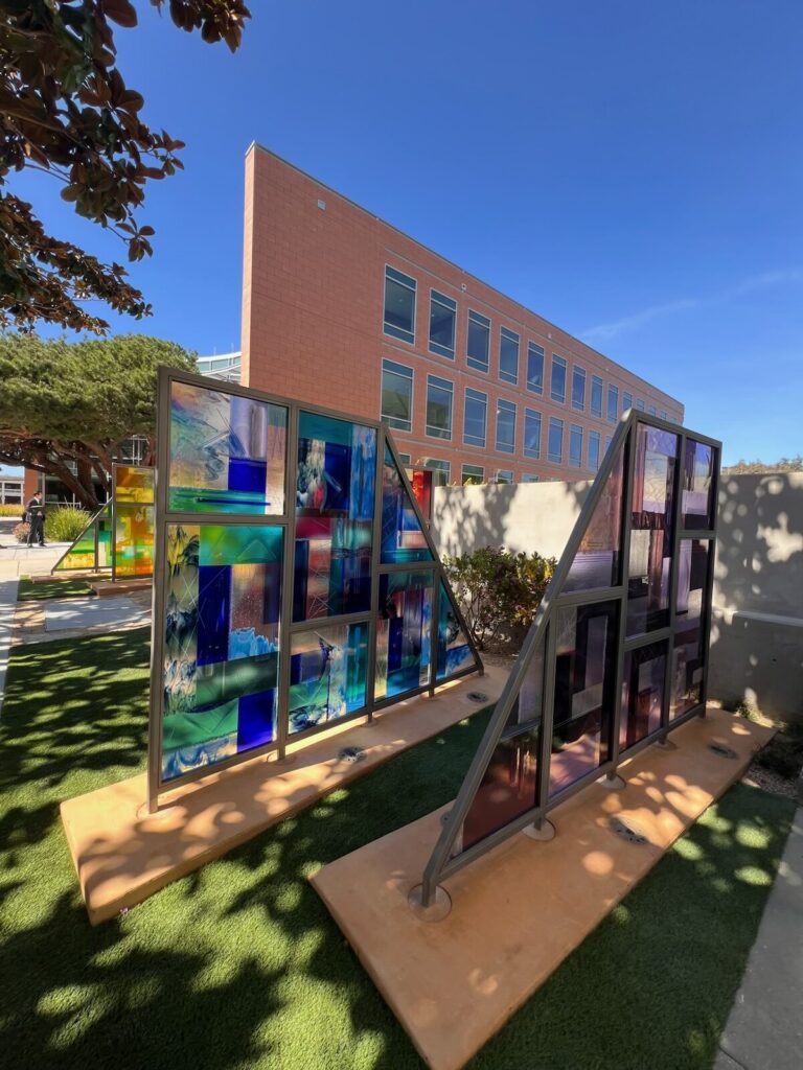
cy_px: 535
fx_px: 402
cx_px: 402
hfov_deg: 89.9
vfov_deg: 106.2
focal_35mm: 13
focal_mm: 1.57
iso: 32
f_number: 1.8
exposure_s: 1/246
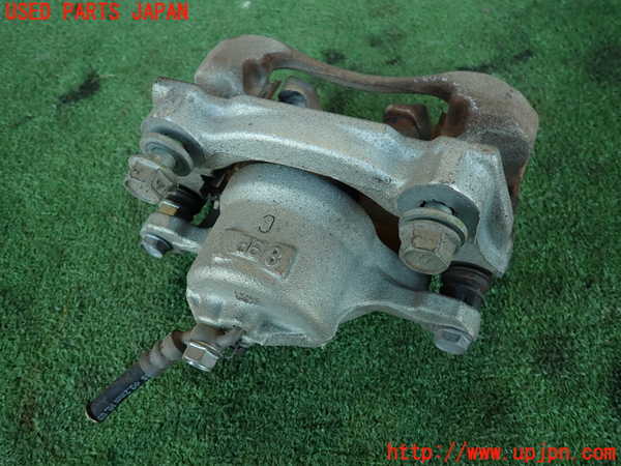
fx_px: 448
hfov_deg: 69.4
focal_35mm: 25
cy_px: 233
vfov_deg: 54.9
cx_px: 310
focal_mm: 4.5
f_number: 2
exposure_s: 1/80
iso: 100
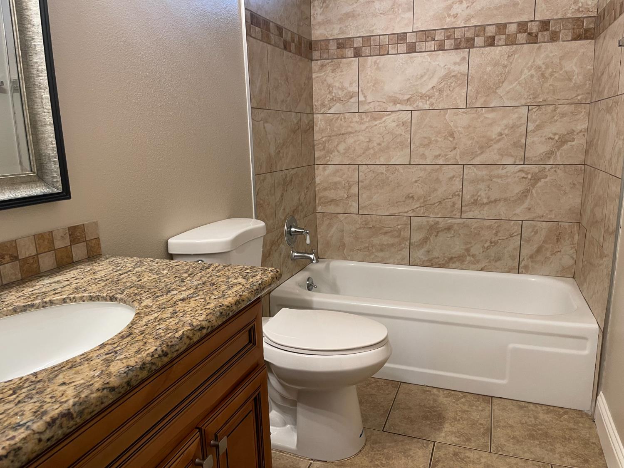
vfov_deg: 53.1
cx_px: 312
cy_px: 234
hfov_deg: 67.3
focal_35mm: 26
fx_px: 469
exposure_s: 1/60
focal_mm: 4.2
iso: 125
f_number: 1.6
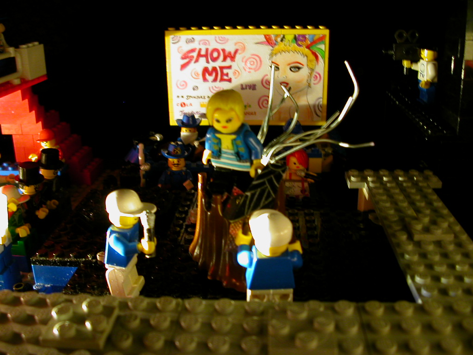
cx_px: 236
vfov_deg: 38.7
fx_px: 506
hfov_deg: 50.1
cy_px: 178
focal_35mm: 37
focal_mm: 5.6
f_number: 2.7
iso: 100
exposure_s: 1/6.1
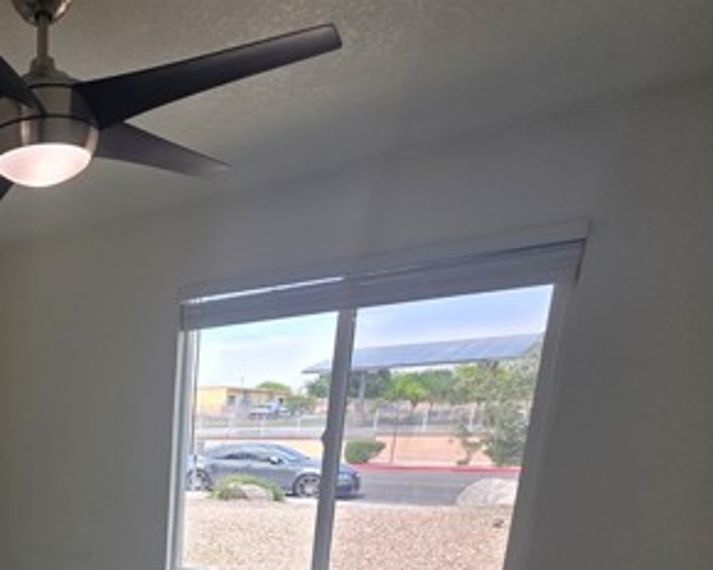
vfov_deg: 43.5
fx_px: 591
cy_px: 580
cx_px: -25
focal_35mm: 28
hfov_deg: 48.9
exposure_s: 1/252
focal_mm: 2.2
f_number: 1.9
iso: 40
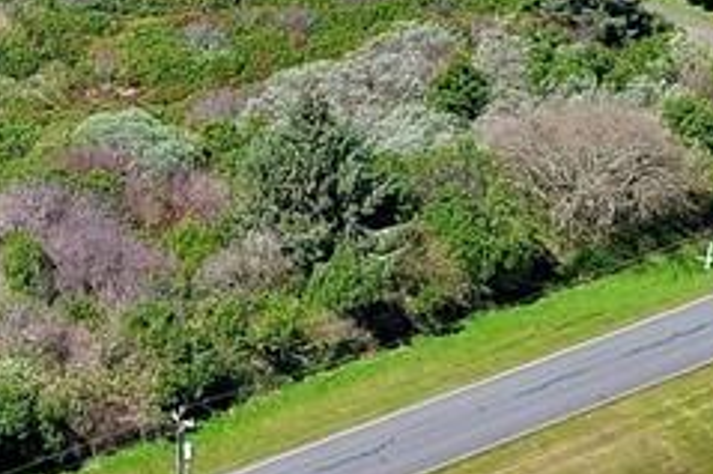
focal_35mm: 206
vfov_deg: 6.6
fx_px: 4077
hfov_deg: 10.0
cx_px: 139
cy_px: -124
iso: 101
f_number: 2.8
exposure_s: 1/1215
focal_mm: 10.57
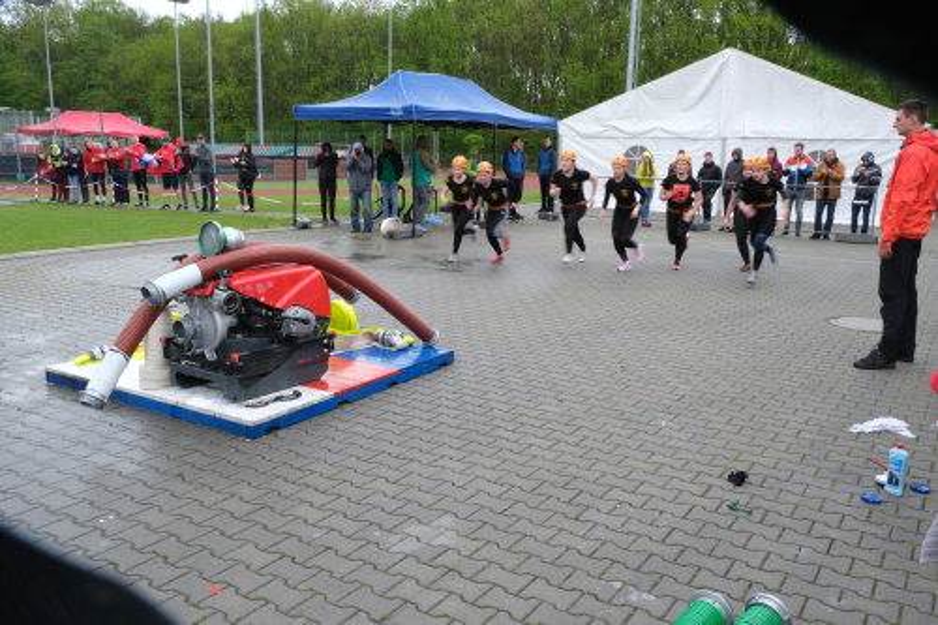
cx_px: 469
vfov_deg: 42.3
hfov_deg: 60.3
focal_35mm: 31
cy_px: 312
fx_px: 807
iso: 800
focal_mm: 20.8
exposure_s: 1/58
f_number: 16
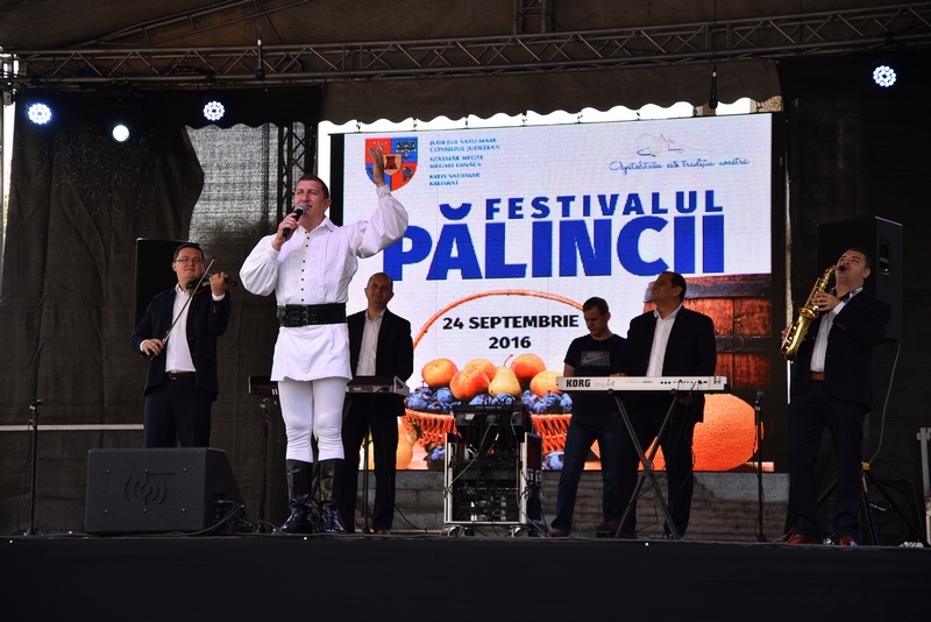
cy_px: 311
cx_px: 466
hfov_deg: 25.4
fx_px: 2070
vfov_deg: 17.1
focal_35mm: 80
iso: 100
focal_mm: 80
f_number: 4.5
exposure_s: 1/200
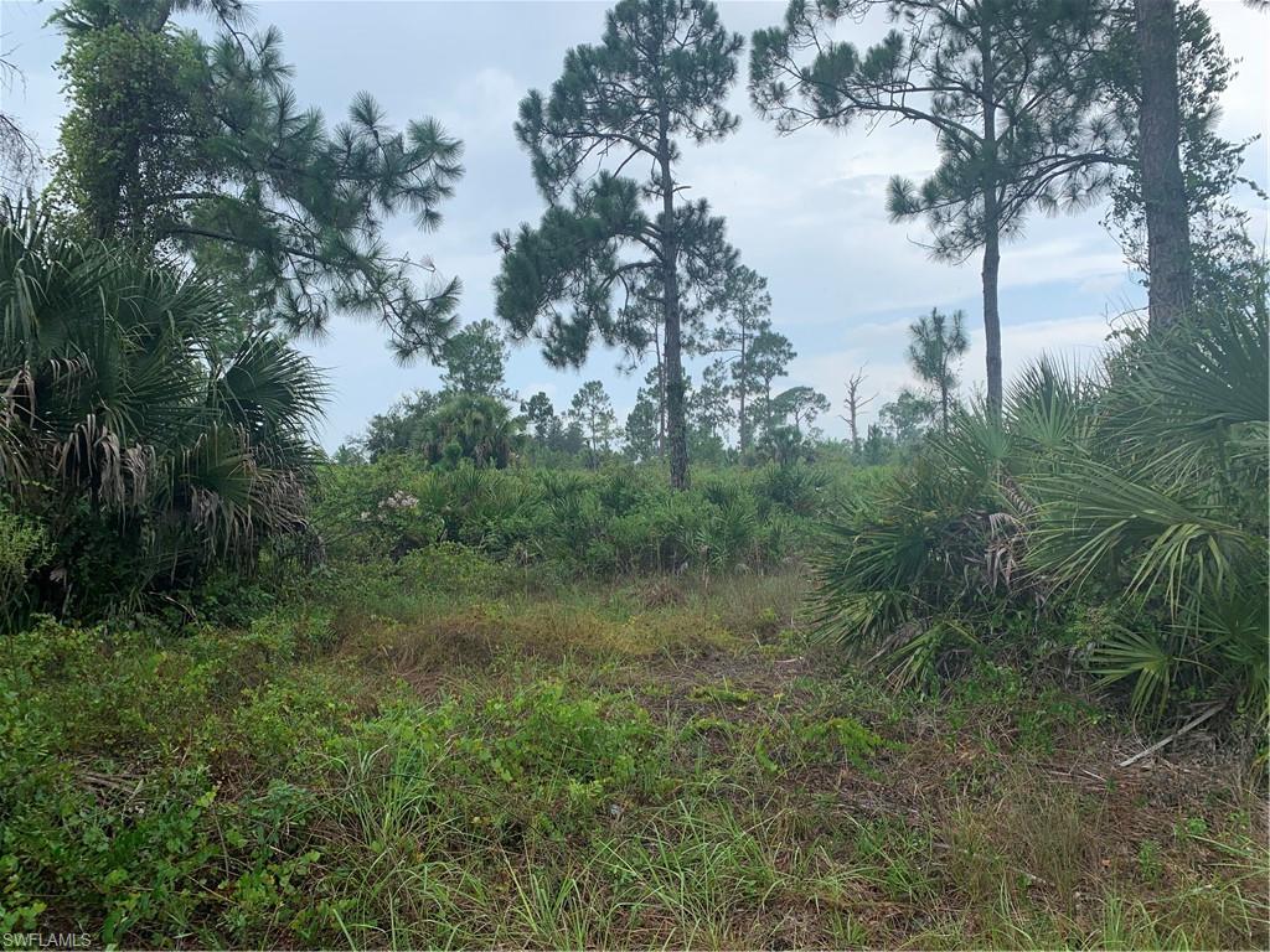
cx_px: 635
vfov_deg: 53.1
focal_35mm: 26
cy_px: 476
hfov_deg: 67.3
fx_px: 954
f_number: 1.8
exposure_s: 1/835
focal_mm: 4.25
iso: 25
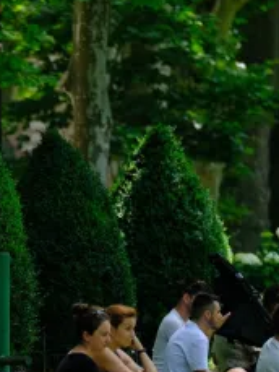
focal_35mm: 671
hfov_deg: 2.2
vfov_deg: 3.0
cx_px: -70
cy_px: 339
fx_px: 7204
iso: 200
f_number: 2.8
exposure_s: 1/640
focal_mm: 140
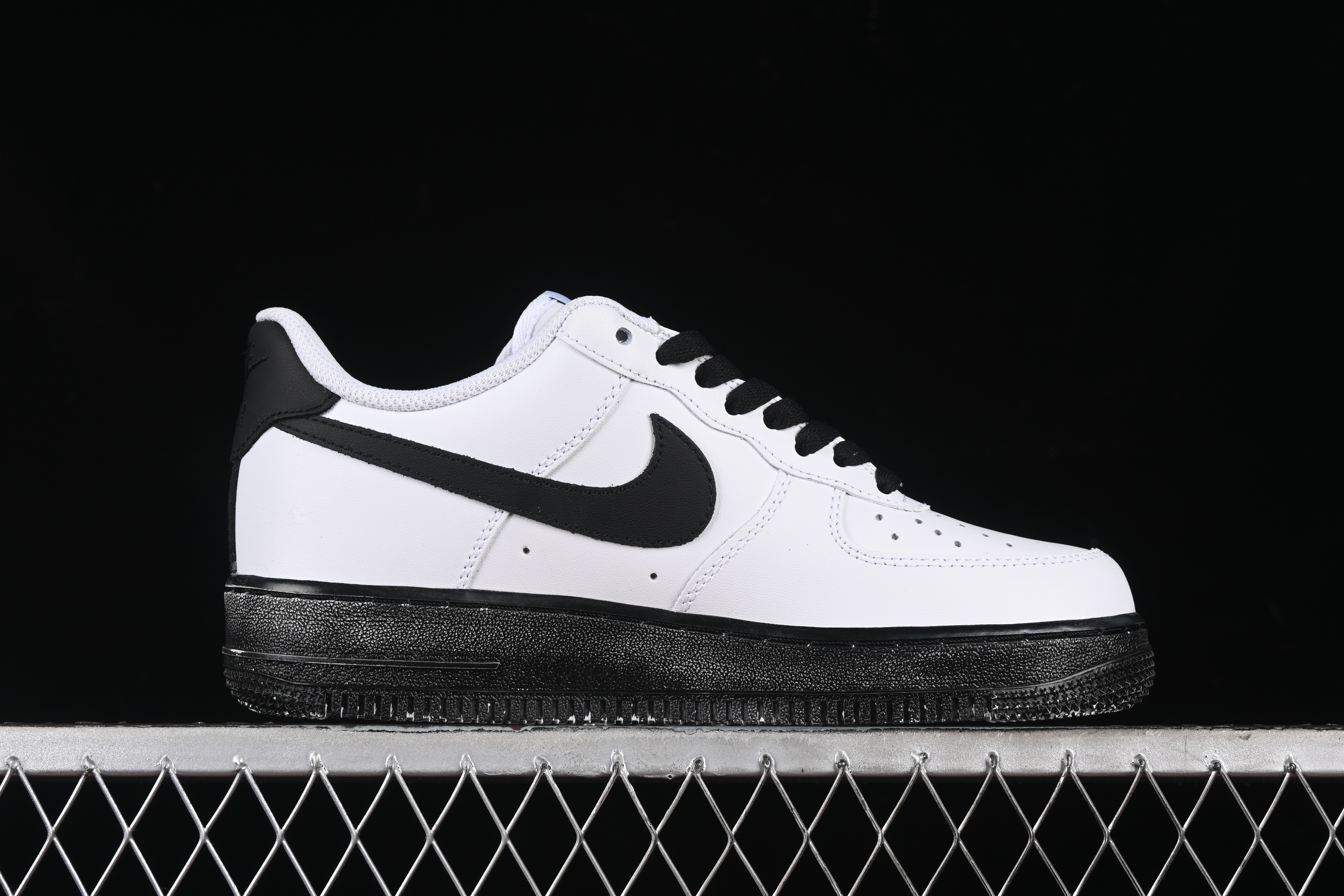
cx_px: 672
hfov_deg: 27.0
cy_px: 448
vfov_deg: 18.2
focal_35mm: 75
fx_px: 2800
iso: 160
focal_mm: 50
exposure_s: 1/80
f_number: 8
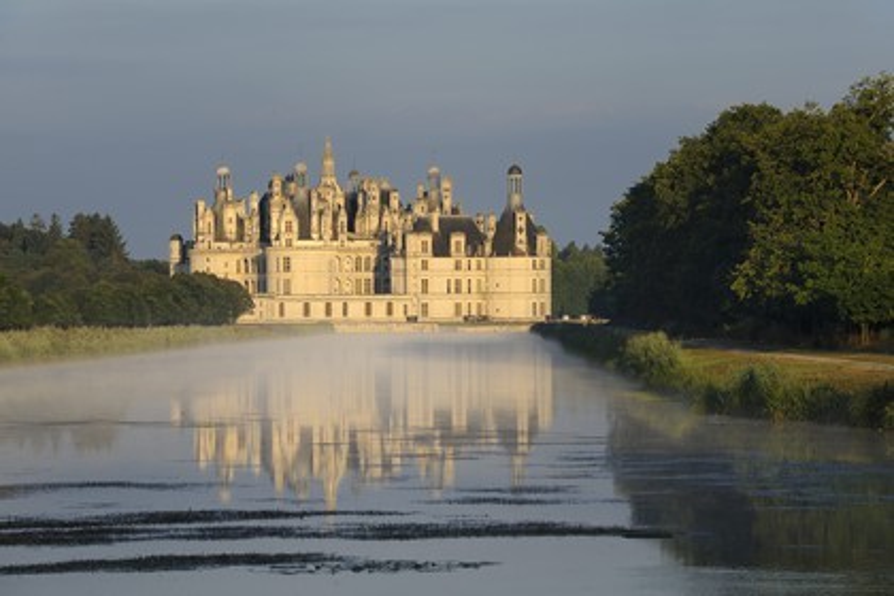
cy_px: 298
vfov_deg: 6.9
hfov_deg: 10.3
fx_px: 4966
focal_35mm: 200
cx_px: 447
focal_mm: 200
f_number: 10
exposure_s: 1/320
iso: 400
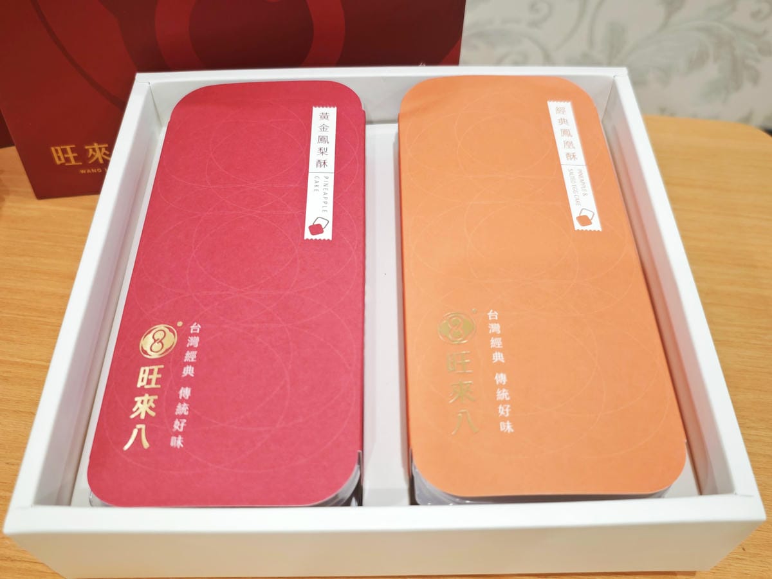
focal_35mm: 30
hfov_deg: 60.0
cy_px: 290
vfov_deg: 46.8
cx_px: 386
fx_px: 669
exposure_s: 1/120
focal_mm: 8.72
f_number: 1.63
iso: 800
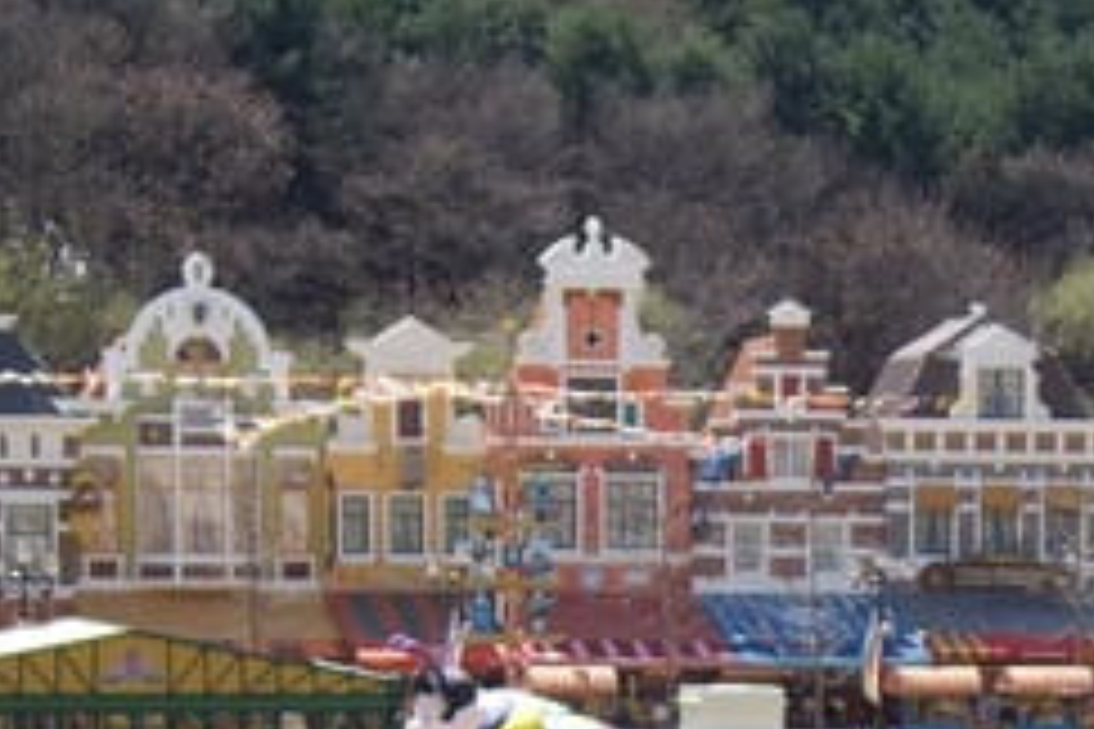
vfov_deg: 7.6
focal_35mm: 178
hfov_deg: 11.5
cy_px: 999
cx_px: 990
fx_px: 5409
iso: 64
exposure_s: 1/320
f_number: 3.8
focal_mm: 13.7
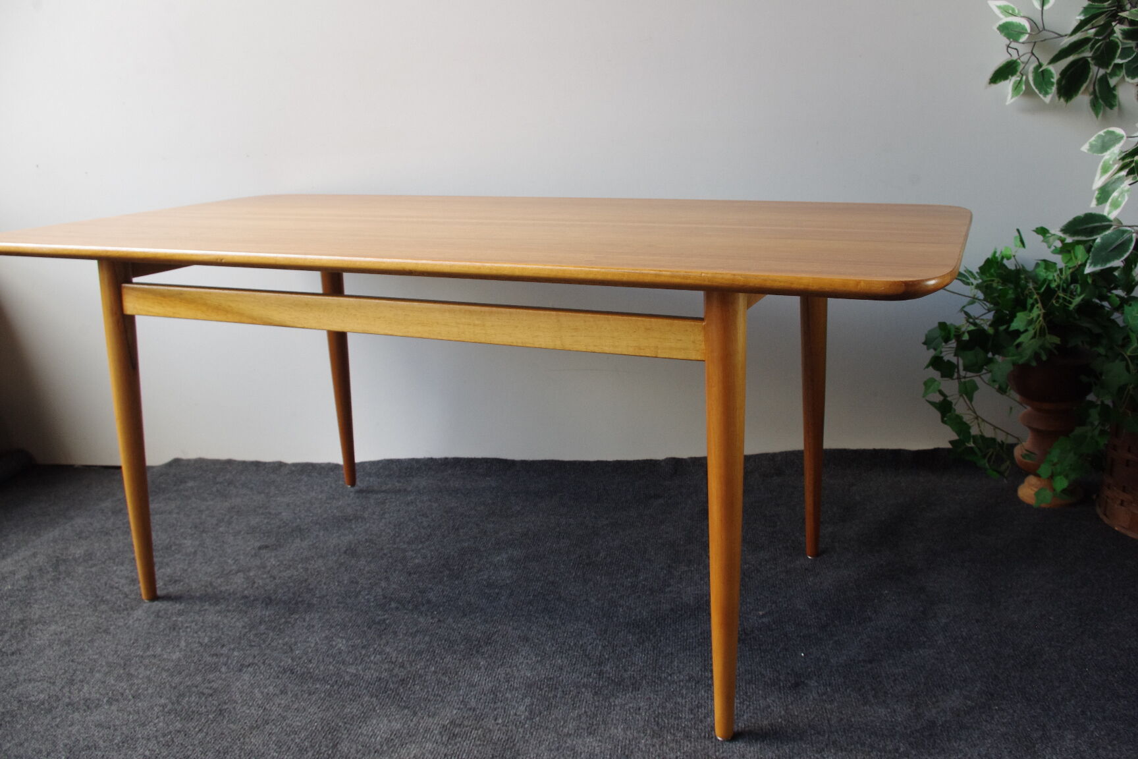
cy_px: 380
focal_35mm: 30
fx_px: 948
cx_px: 569
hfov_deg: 61.9
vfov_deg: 43.6
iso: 800
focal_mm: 20
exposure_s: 1/50
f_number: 8
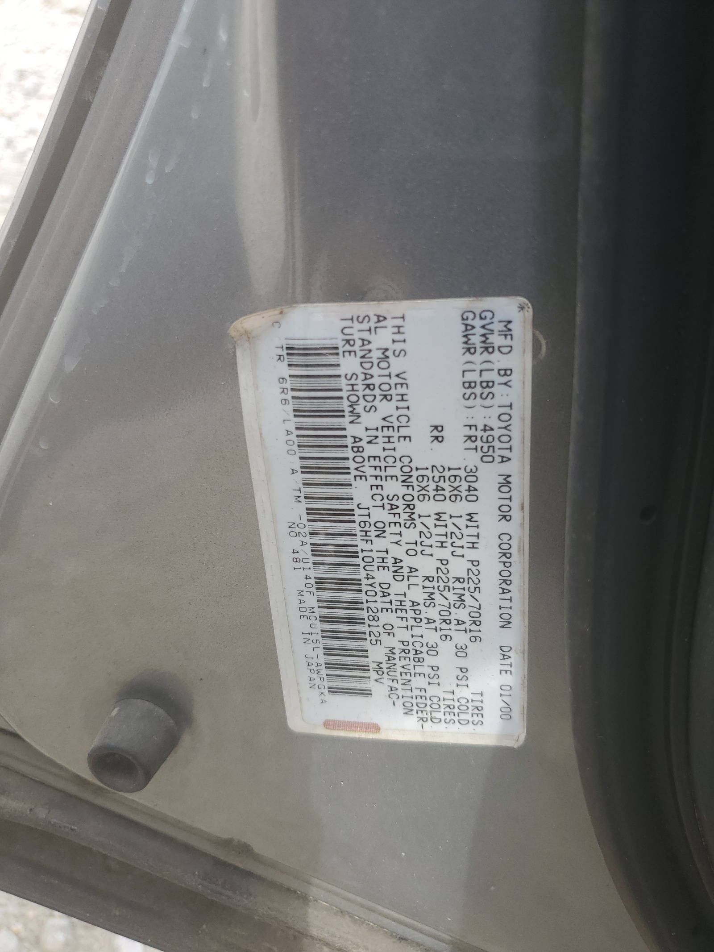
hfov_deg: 53.1
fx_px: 715
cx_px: 357
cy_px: 476
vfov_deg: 67.3
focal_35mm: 26
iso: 50
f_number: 1.5
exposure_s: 1/526
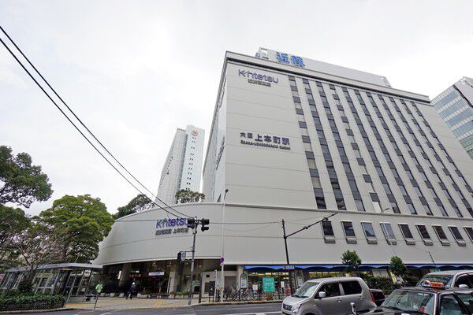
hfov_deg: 100.4
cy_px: 158
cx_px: 236
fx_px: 197
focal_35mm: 15
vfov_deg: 77.3
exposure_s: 1/100
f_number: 11
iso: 100
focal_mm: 10
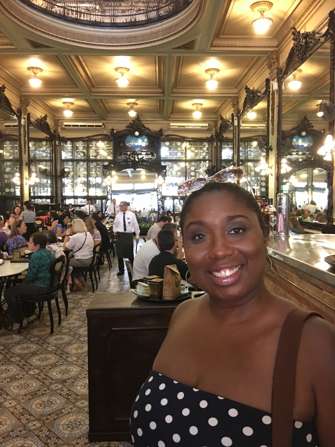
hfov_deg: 48.2
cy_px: 224
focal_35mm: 29
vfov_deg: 61.7
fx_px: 374
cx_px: 168
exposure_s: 1/4
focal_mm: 4.15
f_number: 2.2
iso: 64
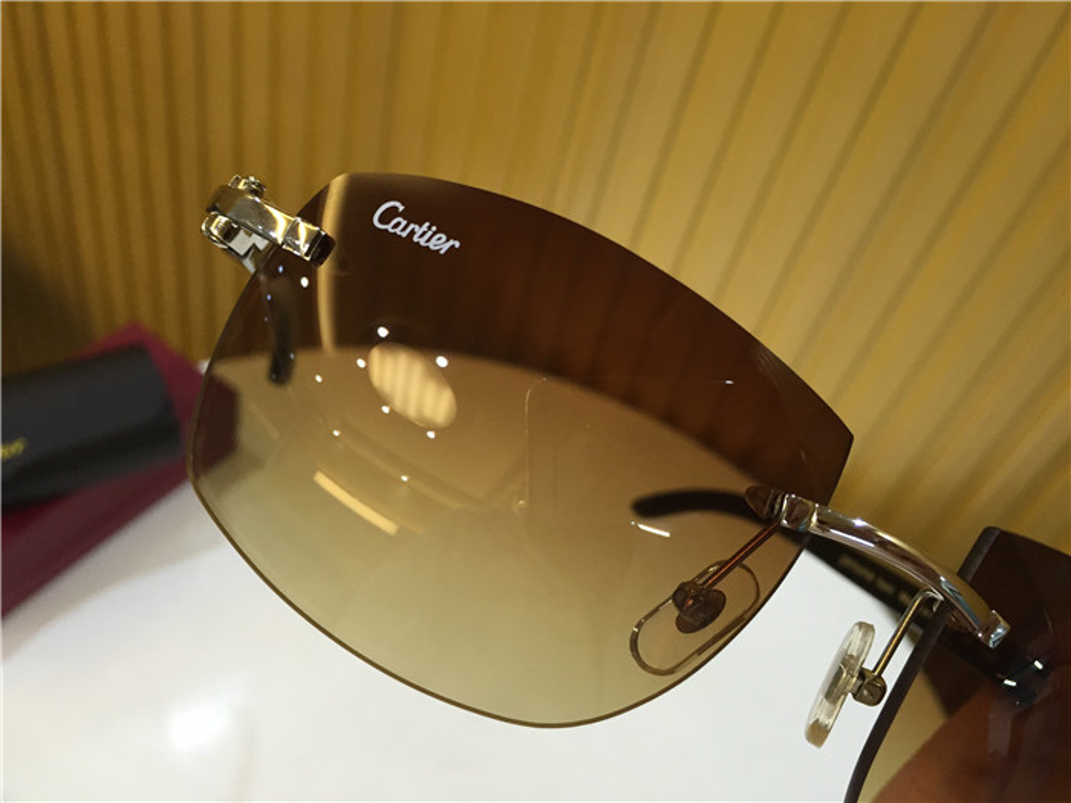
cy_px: 402
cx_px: 536
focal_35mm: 29
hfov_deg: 61.7
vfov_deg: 48.2
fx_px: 897
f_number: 2.2
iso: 125
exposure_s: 1/33
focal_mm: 4.15
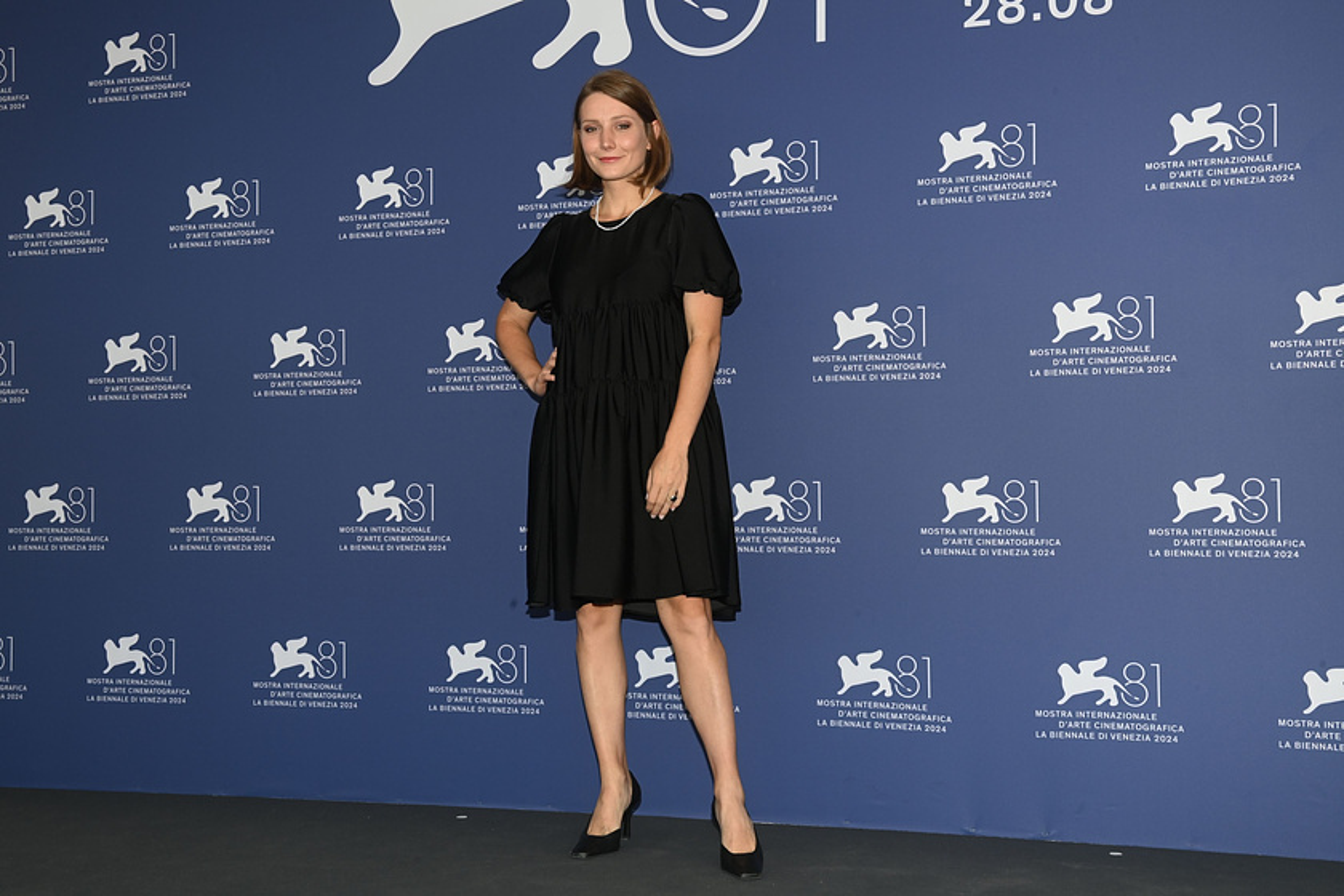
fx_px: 1643
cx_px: 672
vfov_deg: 30.5
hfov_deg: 44.5
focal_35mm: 44
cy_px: 448
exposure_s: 1/200
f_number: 11
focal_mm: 44
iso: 500
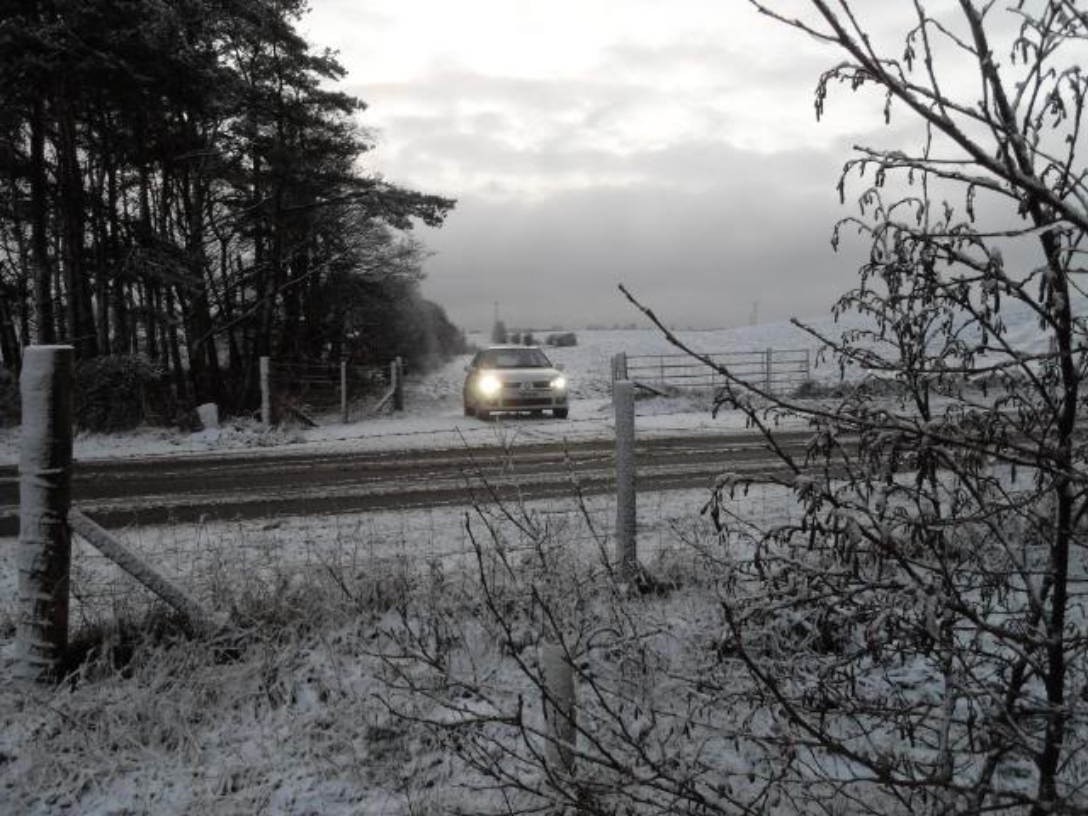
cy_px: 408
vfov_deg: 49.7
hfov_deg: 63.4
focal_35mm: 28
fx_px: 880
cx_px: 544
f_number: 2.8
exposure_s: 1/90
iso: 100
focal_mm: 6
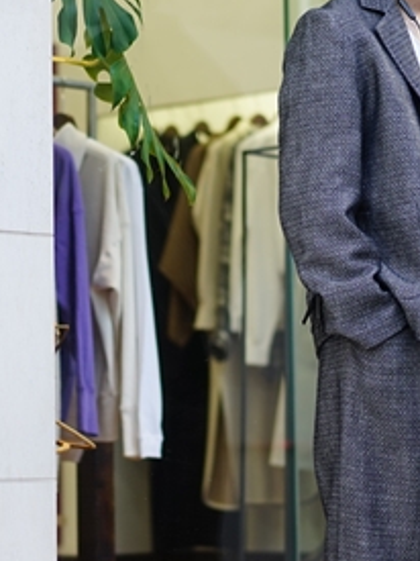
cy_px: 270
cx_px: 179
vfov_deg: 12.8
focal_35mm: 154
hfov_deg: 9.6
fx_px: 2493
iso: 100
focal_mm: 55
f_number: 1.8
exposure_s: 1/125
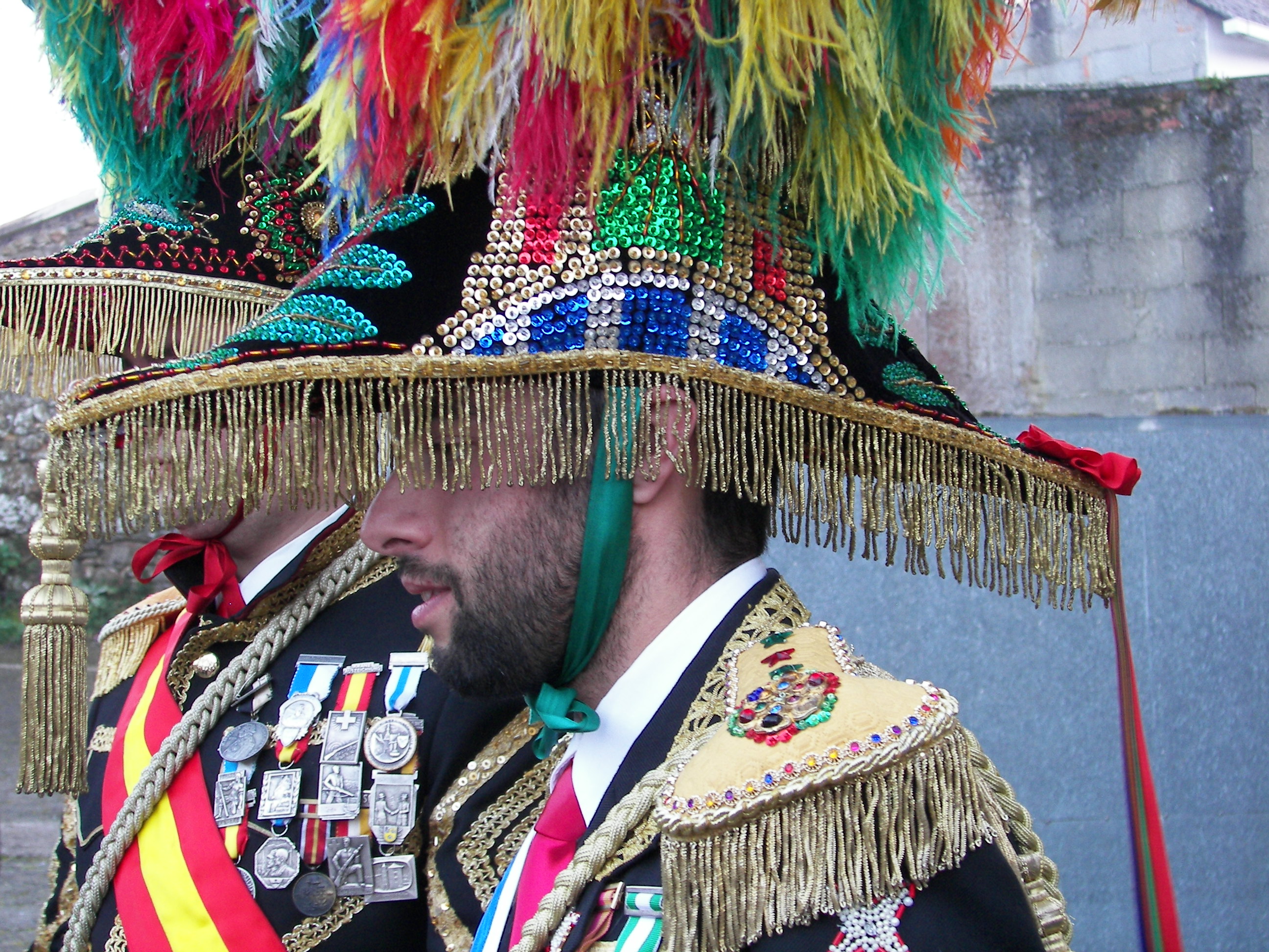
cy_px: 476
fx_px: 2529
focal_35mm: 69
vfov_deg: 21.3
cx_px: 634
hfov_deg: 28.2
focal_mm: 11.4
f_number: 2.8
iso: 80
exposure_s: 1/40
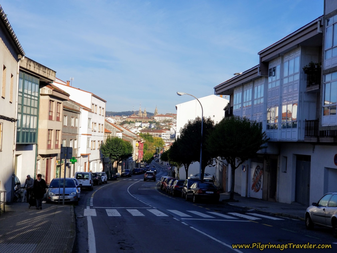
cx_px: 168
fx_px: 506
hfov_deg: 36.8
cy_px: 126
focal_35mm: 52
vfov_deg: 28.0
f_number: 2.4
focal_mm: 6
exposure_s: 1/951
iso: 25
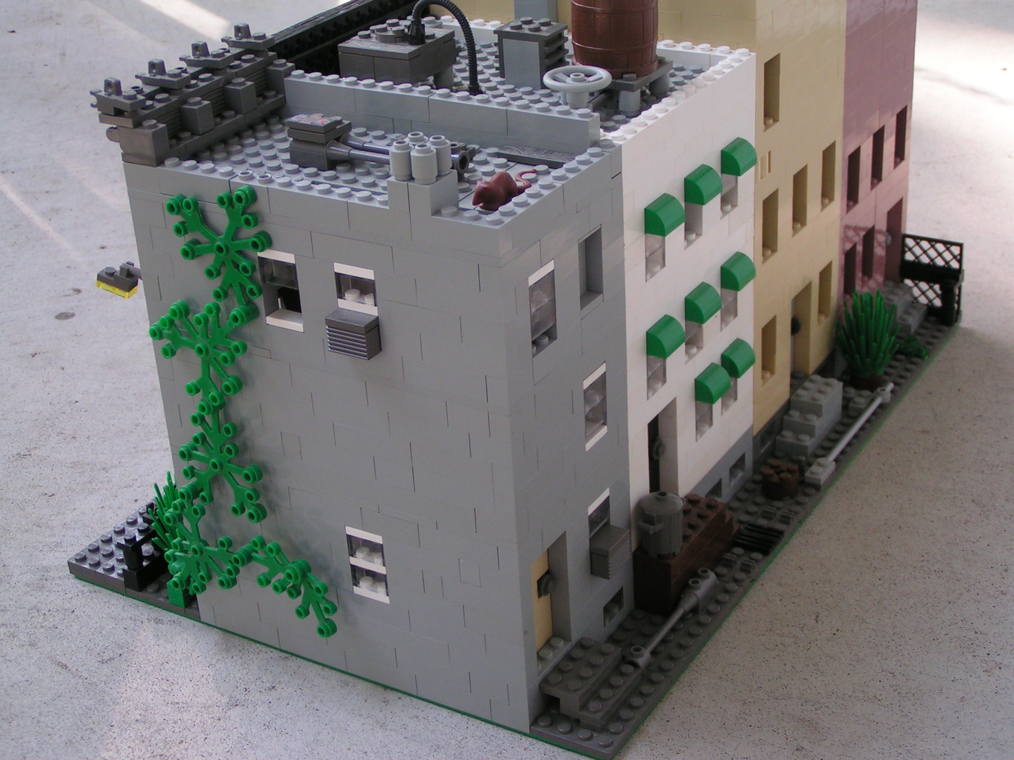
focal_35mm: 57
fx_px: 1670
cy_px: 380
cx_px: 507
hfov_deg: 33.8
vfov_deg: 25.7
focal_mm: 8.7
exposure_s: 1/60
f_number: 3.2
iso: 50
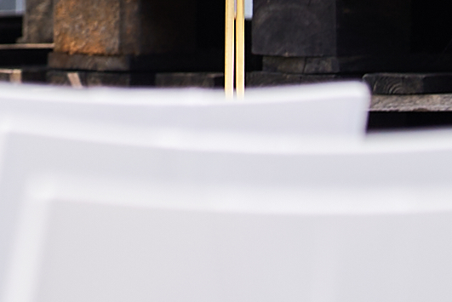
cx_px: -852
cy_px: -251
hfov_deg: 1.9
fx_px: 13533
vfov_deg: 1.3
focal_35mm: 1077
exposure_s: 1/4000
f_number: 1.8
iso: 80
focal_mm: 135
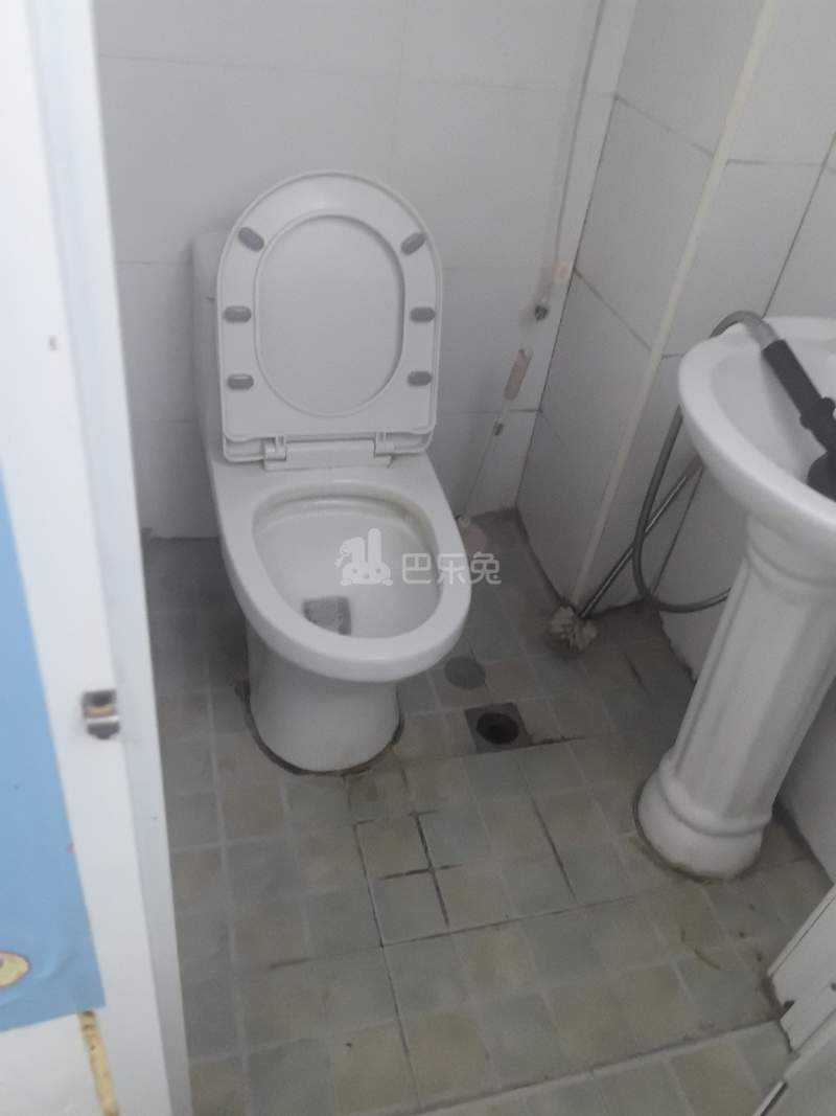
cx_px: 418
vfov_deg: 65.3
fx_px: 870
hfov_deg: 51.3
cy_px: 558
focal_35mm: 27
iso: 640
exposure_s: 1/66.7
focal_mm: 5.75
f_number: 2
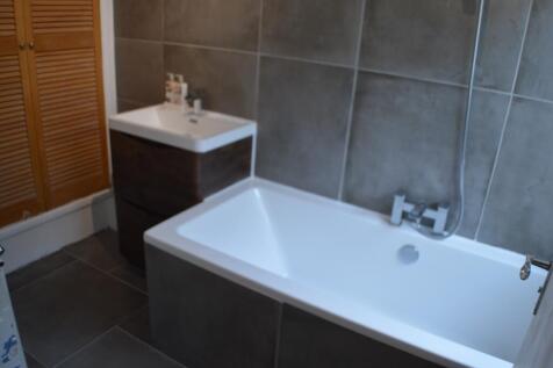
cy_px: 184
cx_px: 276
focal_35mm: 36
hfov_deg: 53.1
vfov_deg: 36.8
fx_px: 553
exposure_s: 1/50
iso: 400
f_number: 4
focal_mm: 24
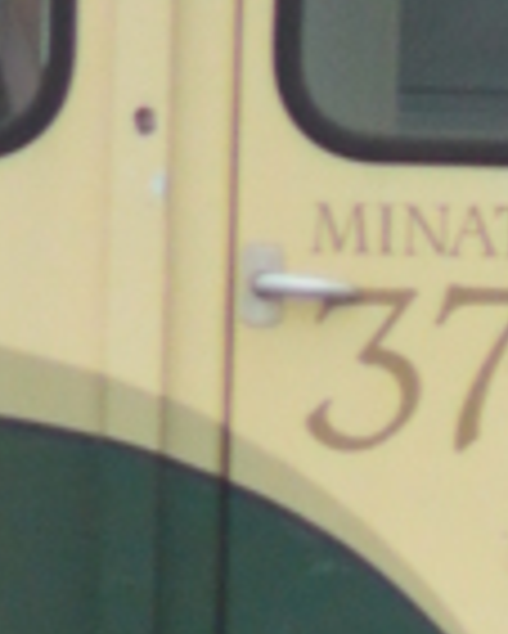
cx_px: 477
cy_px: 1299
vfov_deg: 0.4
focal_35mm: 5509
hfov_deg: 0.3
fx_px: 103422
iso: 400
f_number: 4.5
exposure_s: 1/125
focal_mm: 300
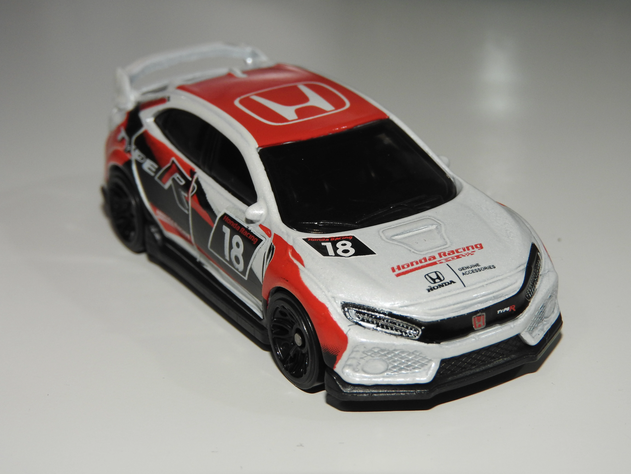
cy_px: 237
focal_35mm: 85
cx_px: 316
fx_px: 1549
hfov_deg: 23.0
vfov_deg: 17.4
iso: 200
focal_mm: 15.2
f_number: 5
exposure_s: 1/60
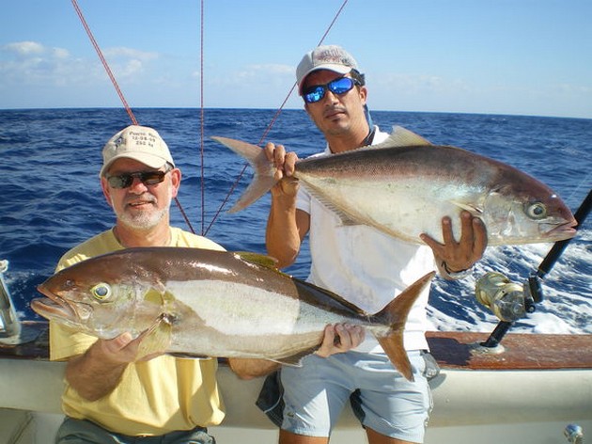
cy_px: 222
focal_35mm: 36
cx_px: 296
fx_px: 615
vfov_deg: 39.6
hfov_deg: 51.4
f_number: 4.6
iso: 50
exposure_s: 1/400
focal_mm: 6.3
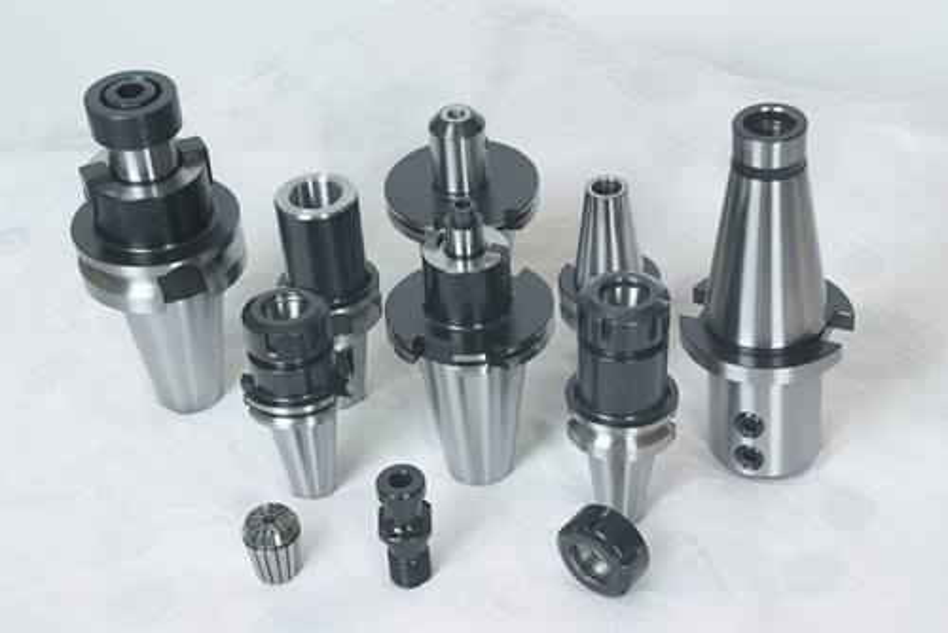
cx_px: 474
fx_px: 1897
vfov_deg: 19.0
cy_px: 316
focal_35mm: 72
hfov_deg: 28.1
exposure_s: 1/125
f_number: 6.3
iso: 100
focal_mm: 48
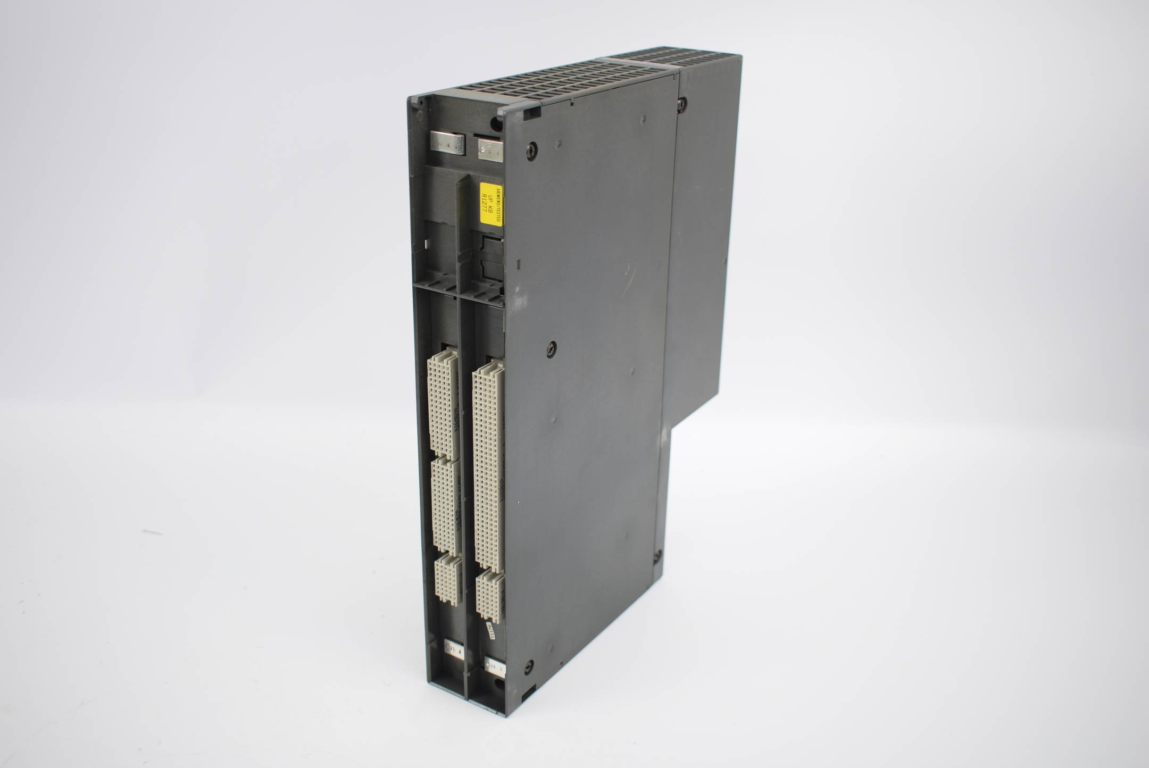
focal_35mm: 36
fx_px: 1150
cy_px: 384
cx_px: 574
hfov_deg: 53.1
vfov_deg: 36.9
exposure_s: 1/45
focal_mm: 24
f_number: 4
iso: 100
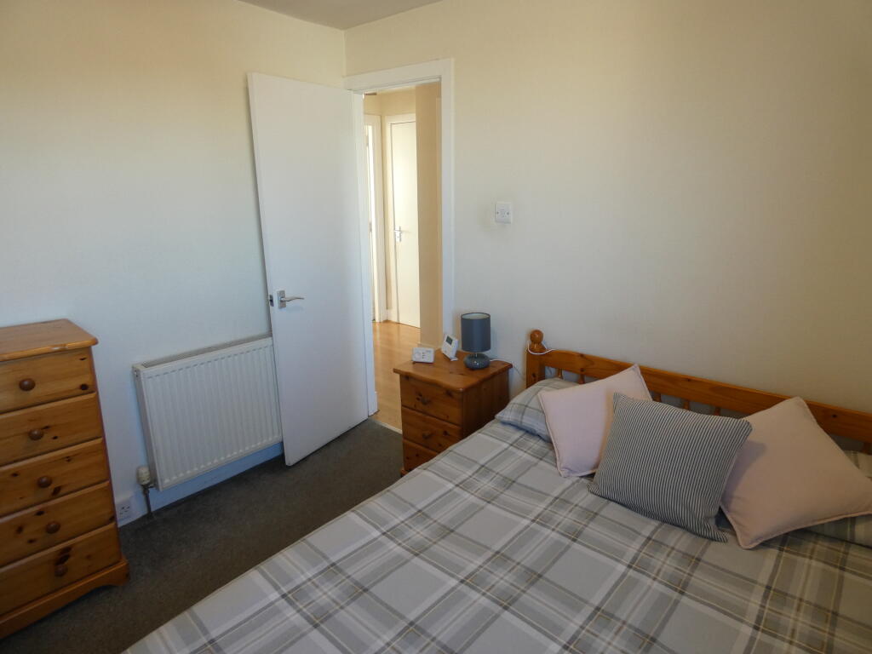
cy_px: 327
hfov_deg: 81.7
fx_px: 504
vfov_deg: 66.0
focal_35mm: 20
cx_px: 436
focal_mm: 3.6
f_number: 2.8
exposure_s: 1/60
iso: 200
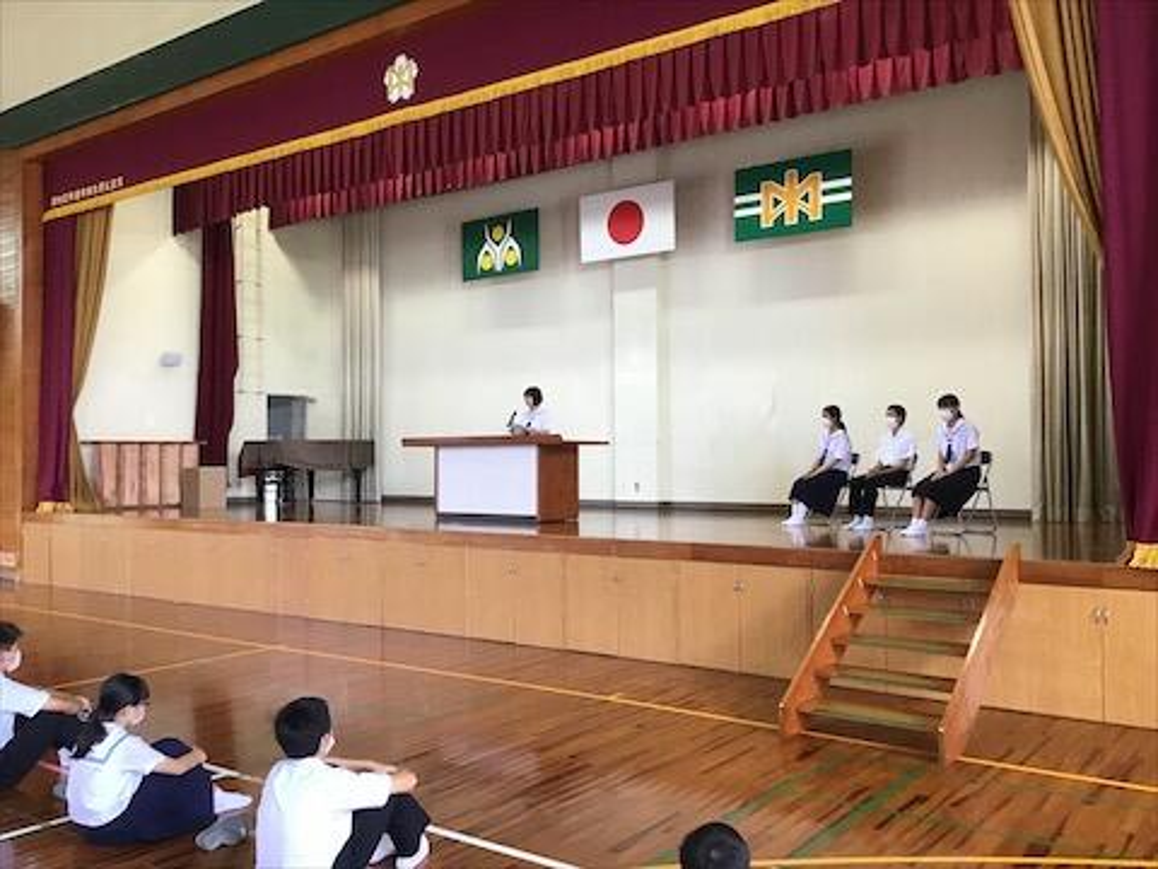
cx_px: 579
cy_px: 434
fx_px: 1037
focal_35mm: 31
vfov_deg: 45.4
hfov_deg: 58.4
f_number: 2.4
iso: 50
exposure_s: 1/30
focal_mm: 3.3
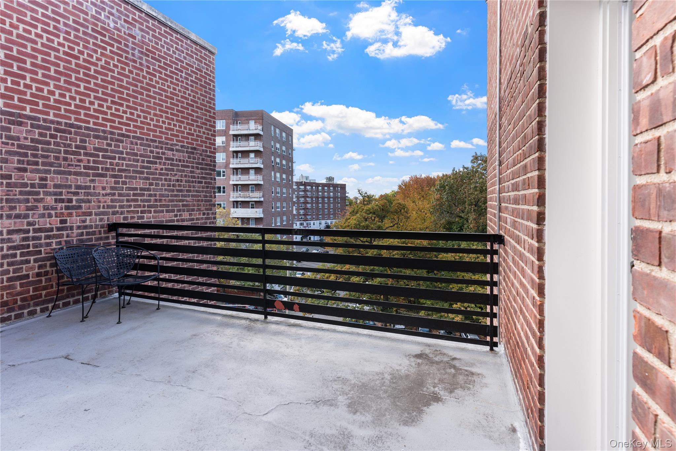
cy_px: 226
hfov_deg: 93.3
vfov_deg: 70.4
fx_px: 319
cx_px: 338
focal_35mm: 17
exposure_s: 1/40
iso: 125
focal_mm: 17
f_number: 8
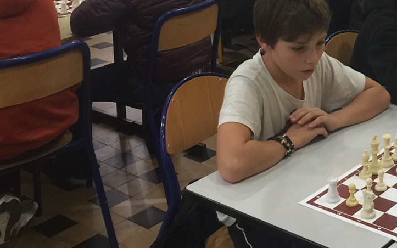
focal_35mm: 68
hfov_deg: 28.8
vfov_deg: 18.4
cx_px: 370
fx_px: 736
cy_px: -24
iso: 80
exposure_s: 1/17
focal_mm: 4.15
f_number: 2.2
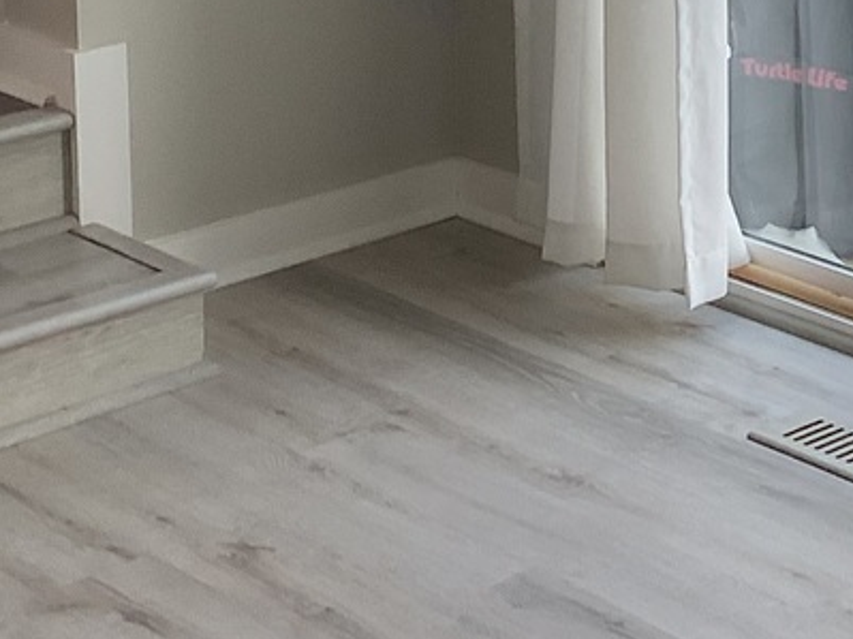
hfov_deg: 17.5
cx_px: 648
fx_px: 2759
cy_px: -310
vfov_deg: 12.6
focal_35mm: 112
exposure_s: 1/120
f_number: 2.4
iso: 32
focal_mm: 3.3
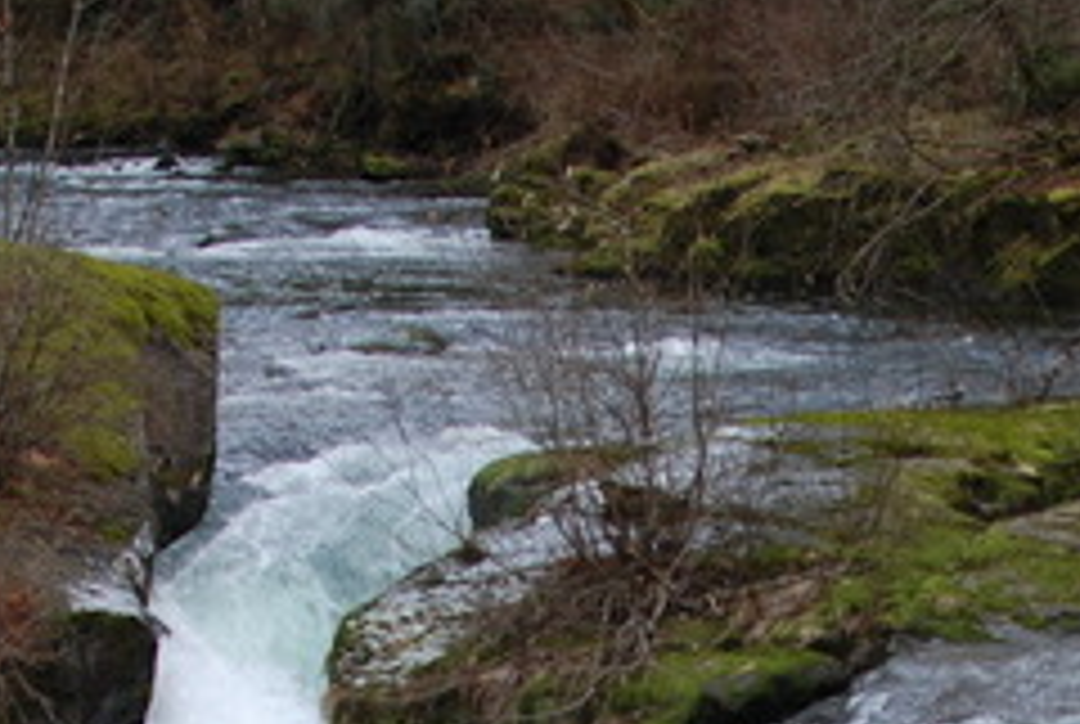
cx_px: 945
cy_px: 1194
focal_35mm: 175
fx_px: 5250
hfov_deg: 11.7
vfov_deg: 7.7
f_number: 3.2
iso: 320
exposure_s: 1/400
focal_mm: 35
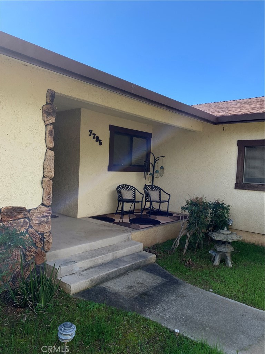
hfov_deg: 53.1
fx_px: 265
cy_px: 177
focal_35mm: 26
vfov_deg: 67.3
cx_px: 132
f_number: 1.8
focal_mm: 4.25
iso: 25
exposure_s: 1/856
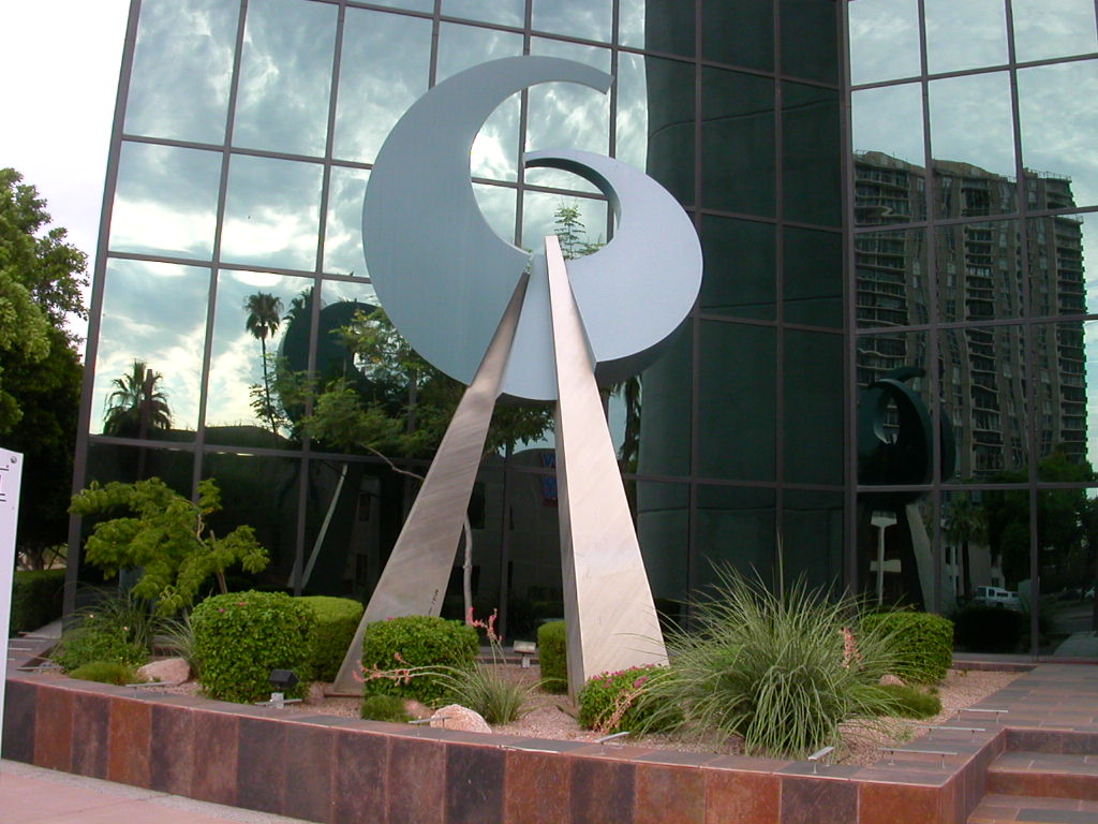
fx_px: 1174
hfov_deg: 50.1
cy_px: 412
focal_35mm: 37
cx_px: 549
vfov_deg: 38.7
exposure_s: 1/142
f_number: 4.5
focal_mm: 5.6
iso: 100
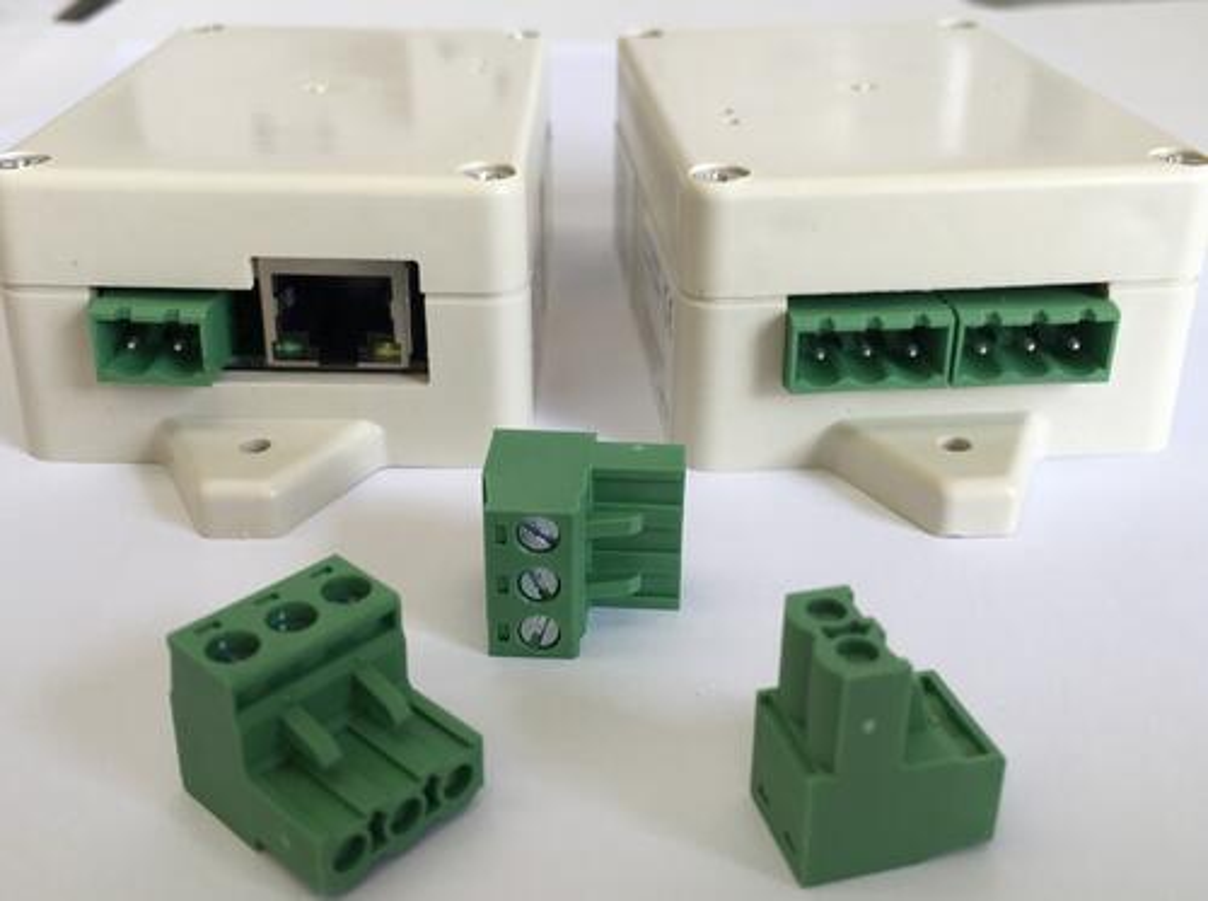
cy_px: 450
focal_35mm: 29
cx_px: 604
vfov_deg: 48.1
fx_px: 1010
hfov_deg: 61.8
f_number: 2.2
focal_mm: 4.15
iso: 25
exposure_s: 1/153
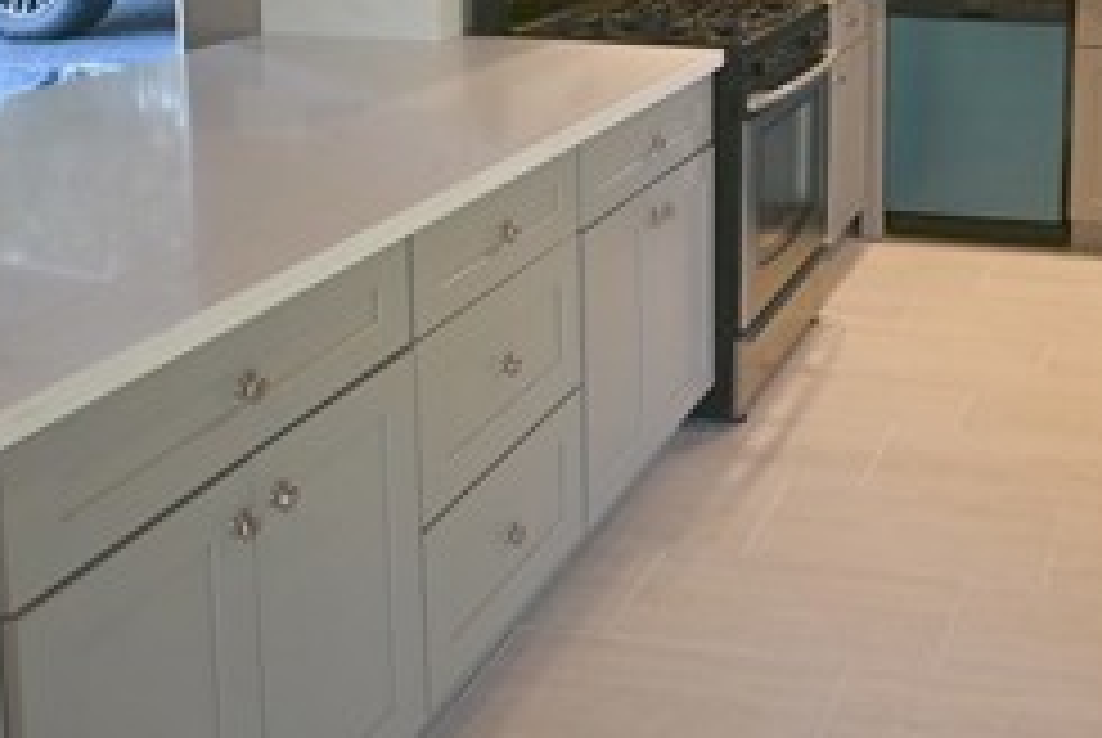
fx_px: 1440
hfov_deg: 38.5
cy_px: -29
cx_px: 1026
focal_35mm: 47
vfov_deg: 26.9
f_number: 3.5
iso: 640
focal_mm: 12
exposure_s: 1/125
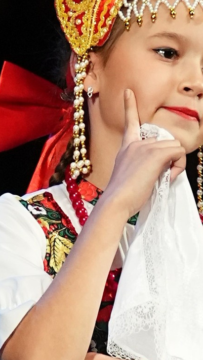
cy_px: 547
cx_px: 118
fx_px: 9486
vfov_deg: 2.2
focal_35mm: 992
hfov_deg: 1.2
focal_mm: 120
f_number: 2.8
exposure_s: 1/400
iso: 2500
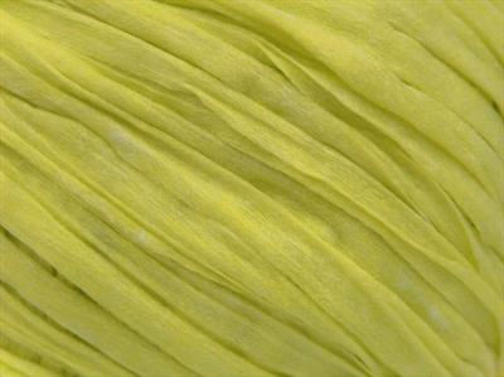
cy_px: 188
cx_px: 252
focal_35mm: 84
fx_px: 1222
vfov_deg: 17.5
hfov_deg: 23.3
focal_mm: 17.25
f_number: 2.9
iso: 200
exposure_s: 1/216
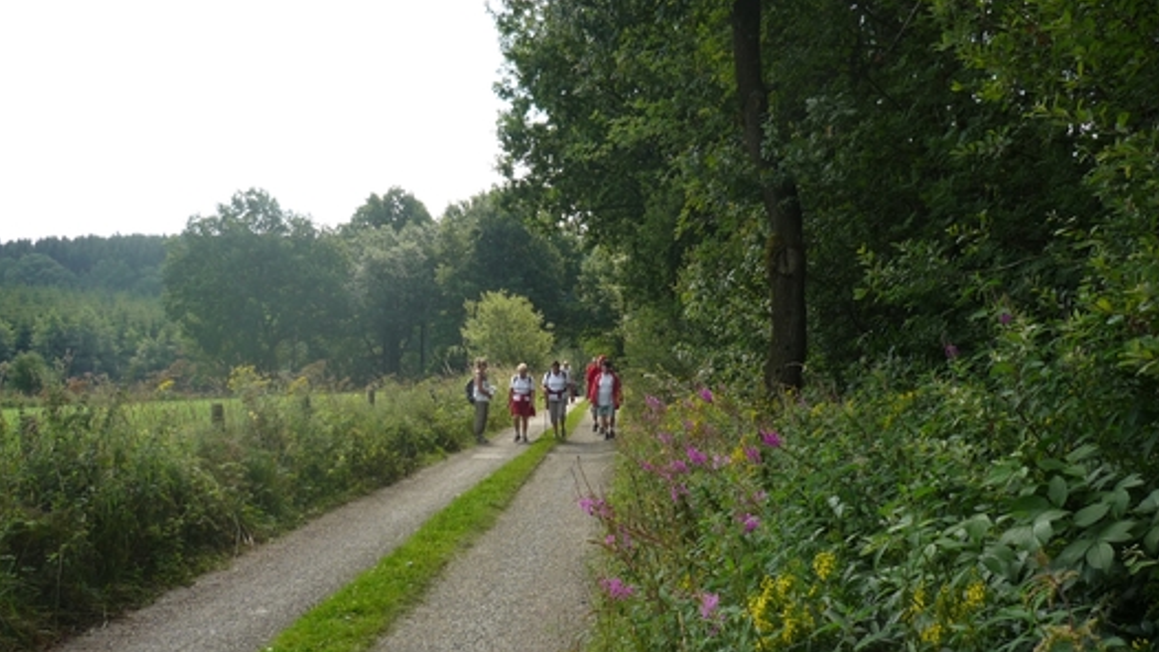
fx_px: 1260
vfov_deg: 29.0
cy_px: 330
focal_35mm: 41
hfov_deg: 49.4
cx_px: 553
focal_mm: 5.5
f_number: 2.8
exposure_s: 1/640
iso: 100
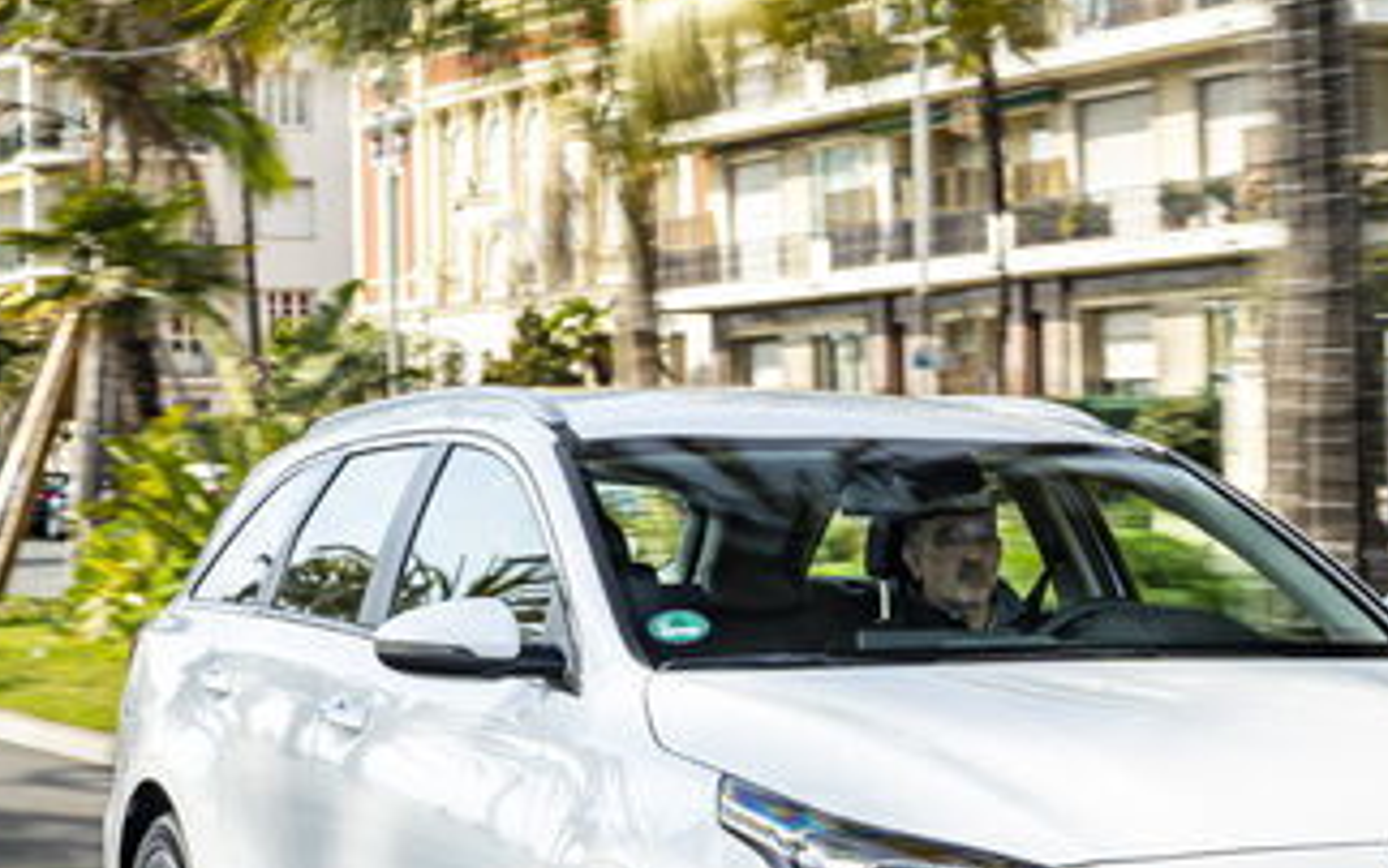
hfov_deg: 19.2
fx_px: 3935
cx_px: 1530
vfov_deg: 12.6
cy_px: 509
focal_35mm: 104
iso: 100
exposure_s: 1/50
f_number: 10
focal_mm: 33
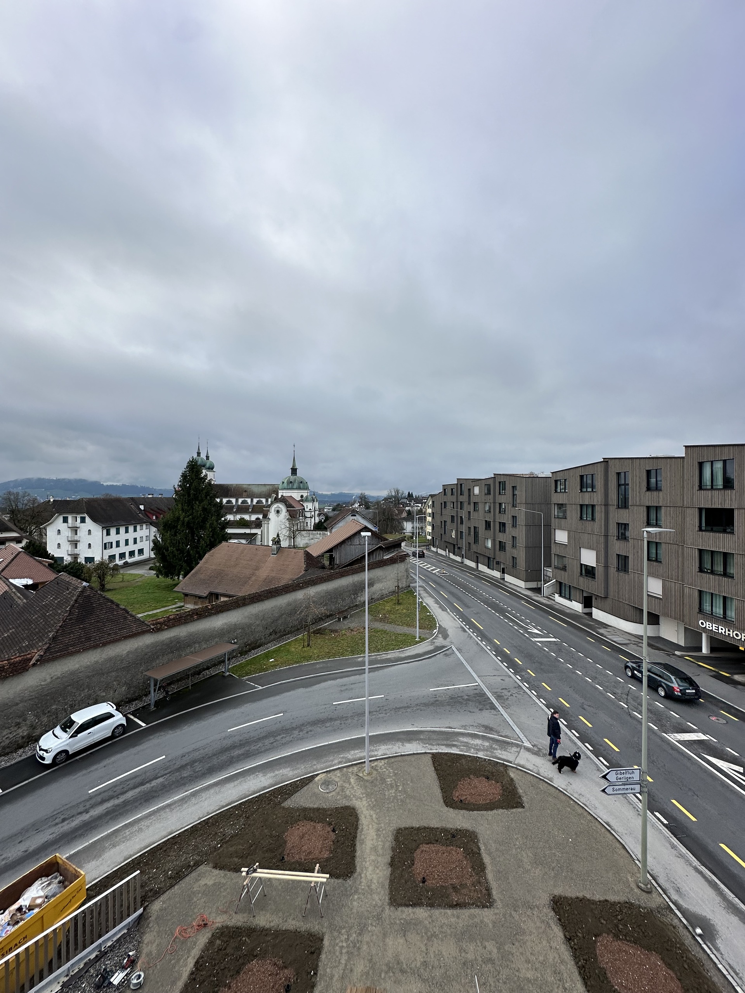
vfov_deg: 102.1
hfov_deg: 85.7
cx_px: 372
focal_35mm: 14
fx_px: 402
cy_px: 496
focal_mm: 2.22
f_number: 2.2
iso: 40
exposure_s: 1/812
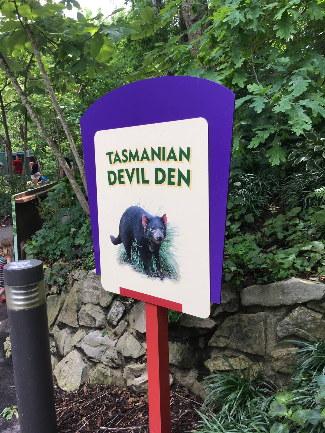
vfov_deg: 61.7
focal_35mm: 29
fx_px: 363
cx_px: 162
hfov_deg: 48.2
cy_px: 216
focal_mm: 4.15
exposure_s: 1/154
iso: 25
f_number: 2.2
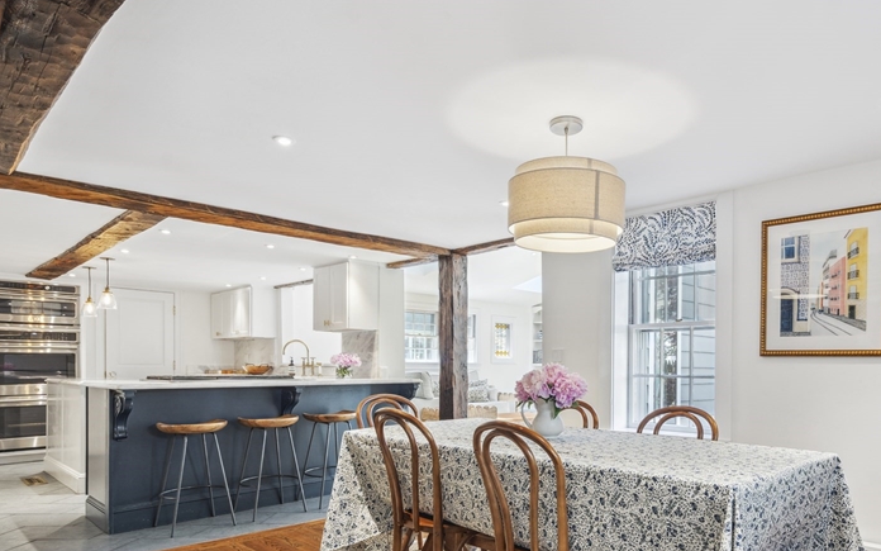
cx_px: 544
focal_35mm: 24
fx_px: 576
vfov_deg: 50.1
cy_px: 373
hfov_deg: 73.7
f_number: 8
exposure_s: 1/5
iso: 200
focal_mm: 16
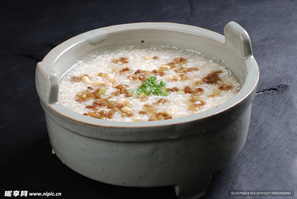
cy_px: 100
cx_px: 148
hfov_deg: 27.0
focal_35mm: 75
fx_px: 619
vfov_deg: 18.2
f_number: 13
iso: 100
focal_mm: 50
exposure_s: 1/125
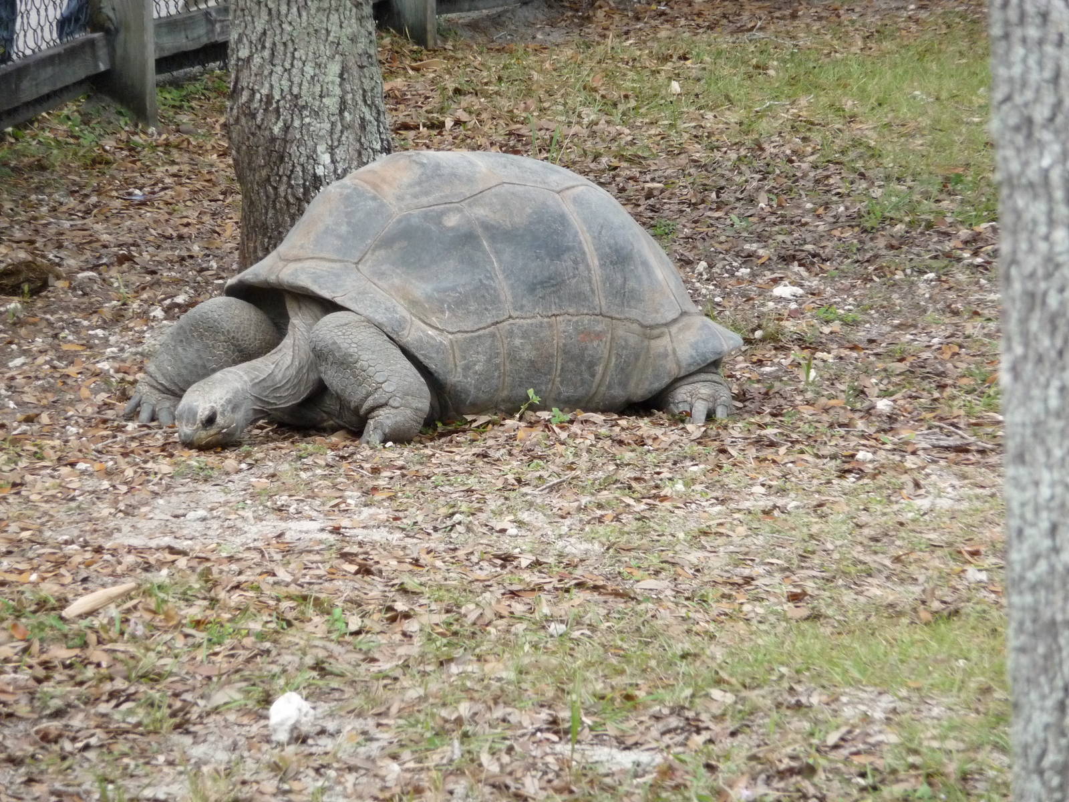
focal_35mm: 280
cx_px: 534
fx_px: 8647
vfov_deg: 5.3
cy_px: 401
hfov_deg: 7.1
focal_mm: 47
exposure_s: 1/400
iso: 400
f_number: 4.9
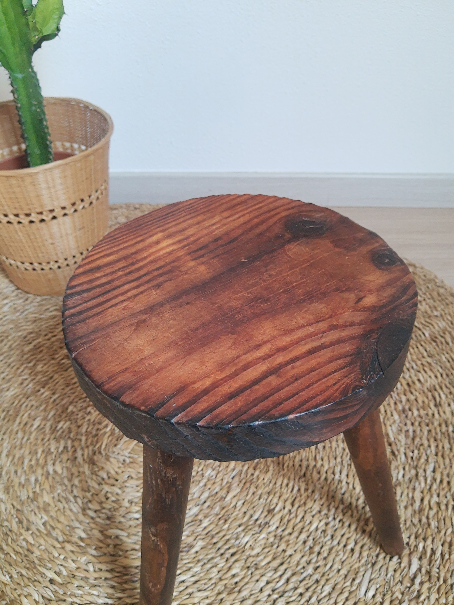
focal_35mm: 26
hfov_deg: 53.1
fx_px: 455
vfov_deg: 67.3
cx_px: 227
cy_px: 302
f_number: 1.8
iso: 317
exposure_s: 1/60
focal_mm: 3.95
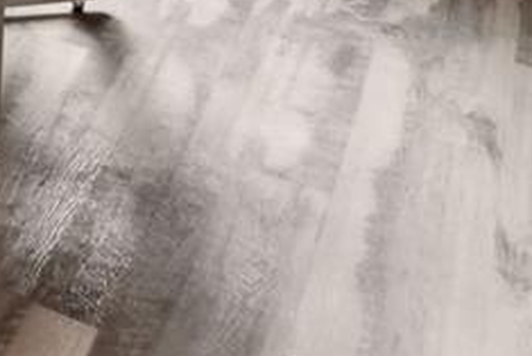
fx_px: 1508
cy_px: -712
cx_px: -591
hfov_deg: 15.3
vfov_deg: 10.0
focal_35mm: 102
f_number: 8
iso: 400
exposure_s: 1/6
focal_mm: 15
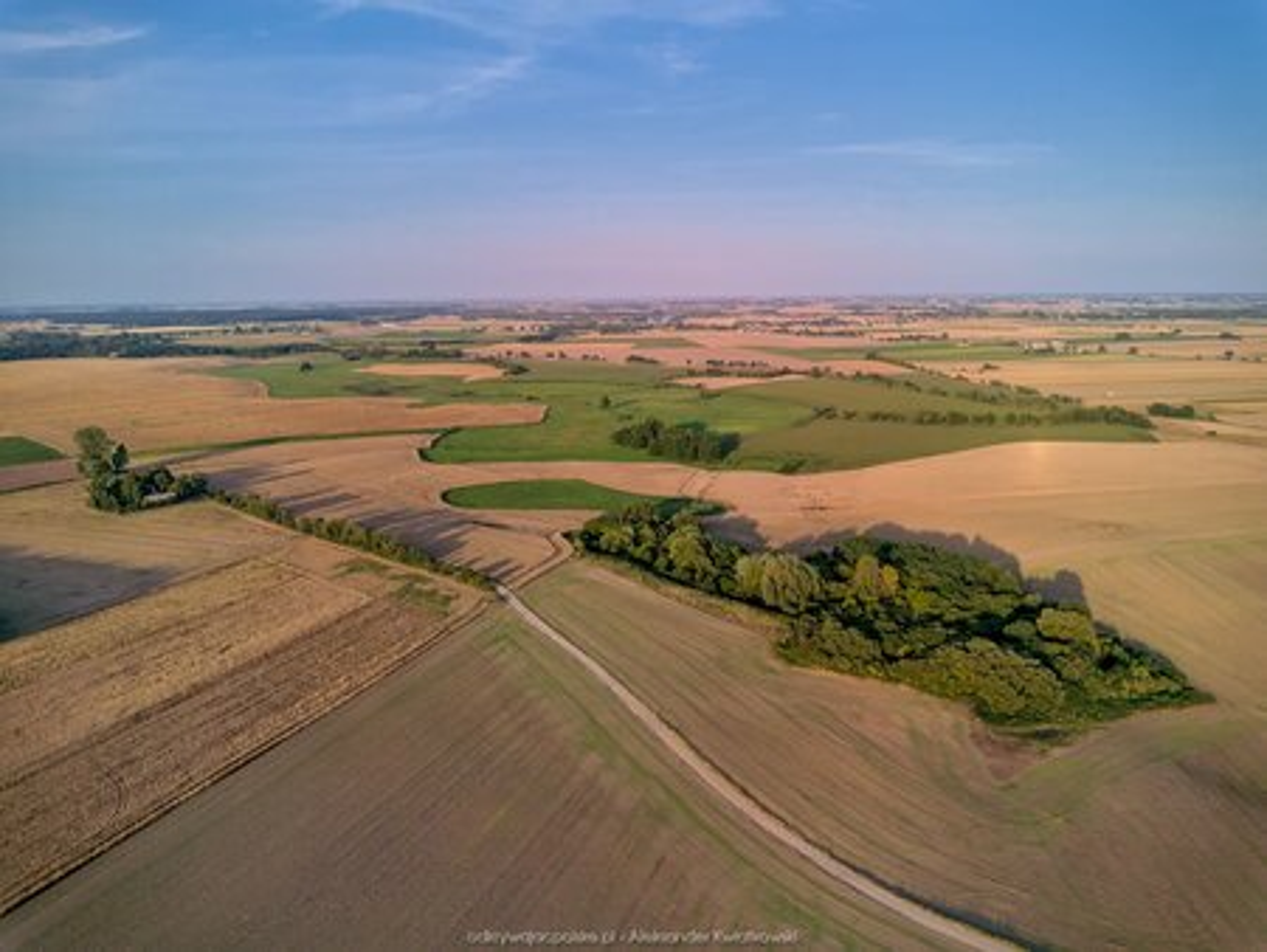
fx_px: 879
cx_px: 634
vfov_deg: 56.9
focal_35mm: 24
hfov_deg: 71.6
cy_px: 476
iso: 120
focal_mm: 6.72
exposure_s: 1/1000
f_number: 1.7
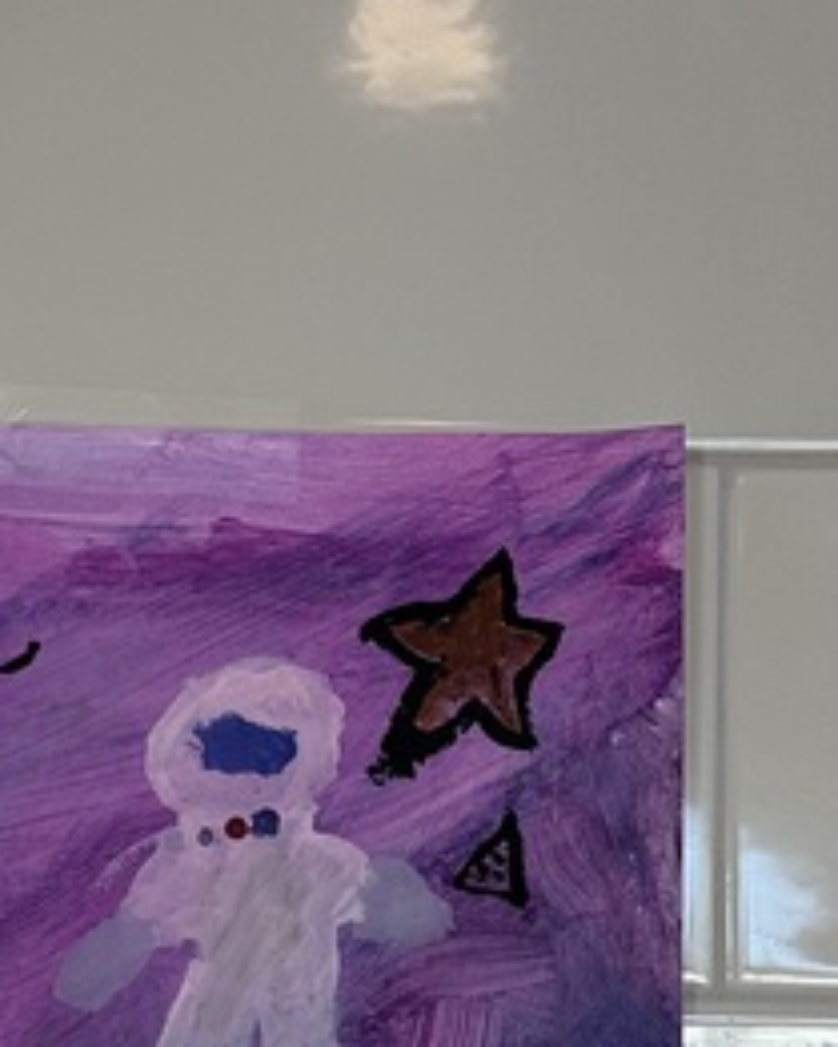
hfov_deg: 16.6
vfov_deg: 20.3
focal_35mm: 92
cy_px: 979
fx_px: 2851
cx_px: 172
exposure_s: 1/120
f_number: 1.78
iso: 125
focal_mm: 6.86
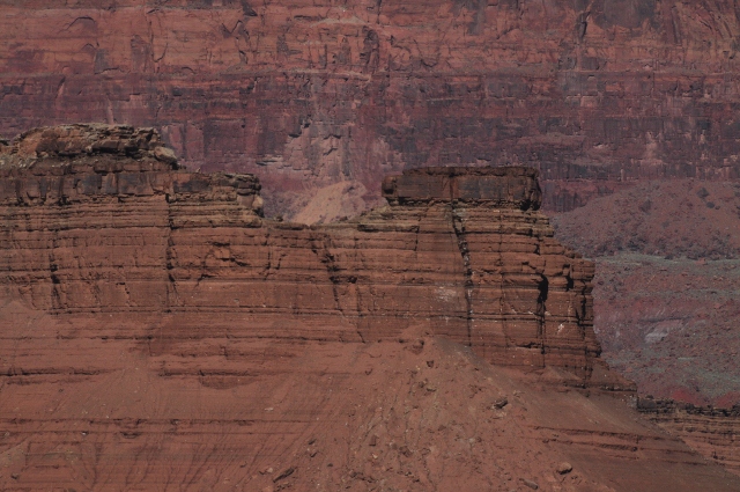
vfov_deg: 4.6
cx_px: 370
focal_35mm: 300
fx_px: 6159
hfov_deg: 6.9
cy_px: 246
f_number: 32
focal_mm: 200
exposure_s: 1/125
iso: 200
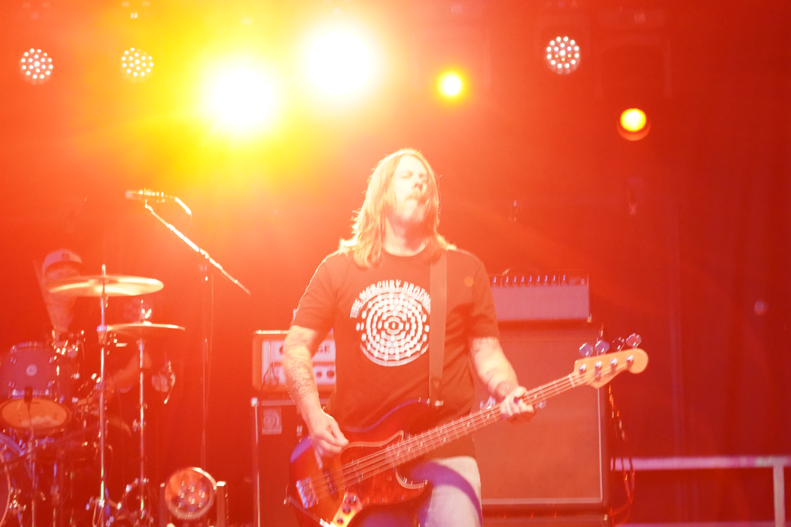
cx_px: 396
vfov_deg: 13.0
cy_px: 264
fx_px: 2307
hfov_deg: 19.5
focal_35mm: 105
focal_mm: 105
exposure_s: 1/30
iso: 12800
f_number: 4
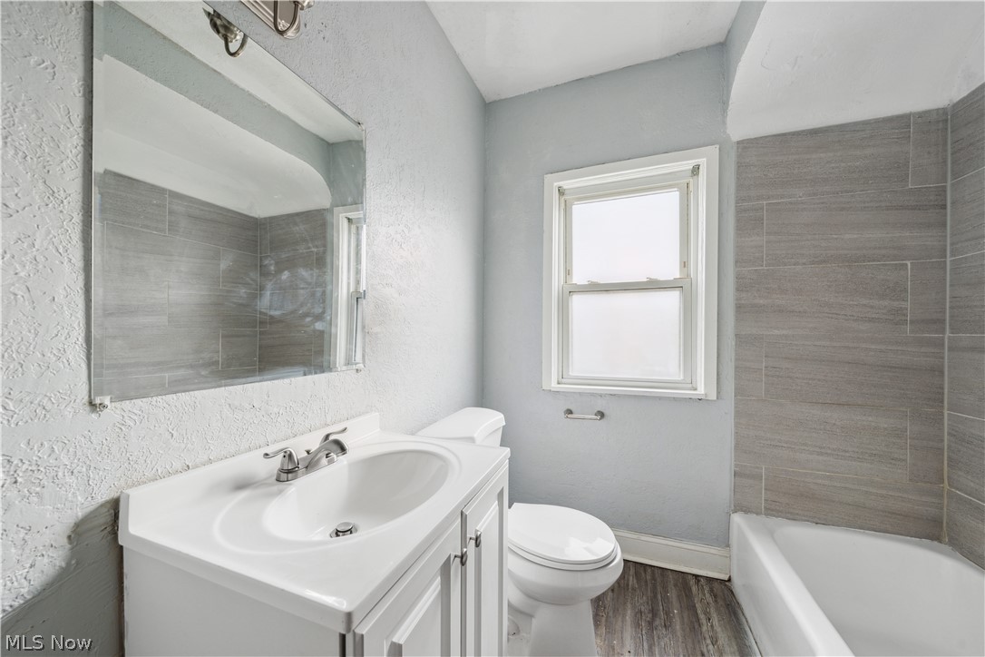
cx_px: 492
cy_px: 328
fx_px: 328
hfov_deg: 112.6
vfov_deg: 90.0
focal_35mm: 12
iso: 320
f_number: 8
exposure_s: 1/6
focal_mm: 12
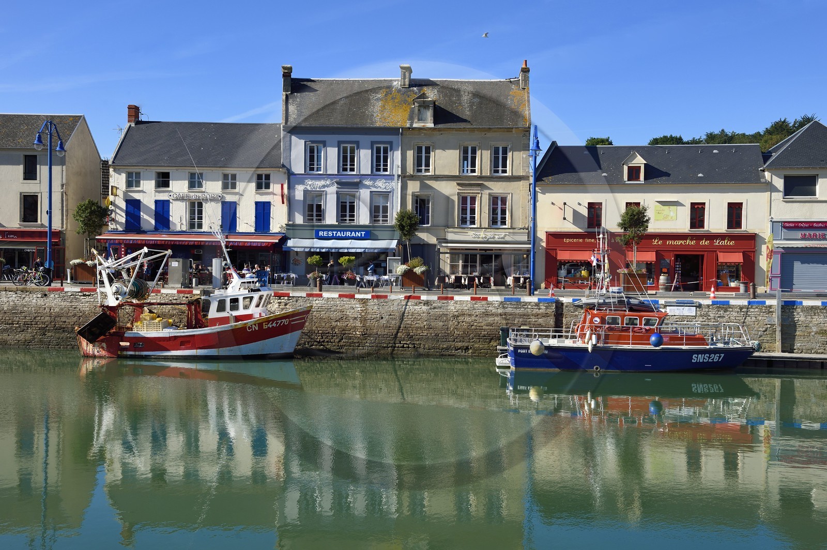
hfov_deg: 43.6
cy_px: 275
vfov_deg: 29.8
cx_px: 414
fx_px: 1033
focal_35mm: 45
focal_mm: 45
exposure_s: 1/320
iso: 200
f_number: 10
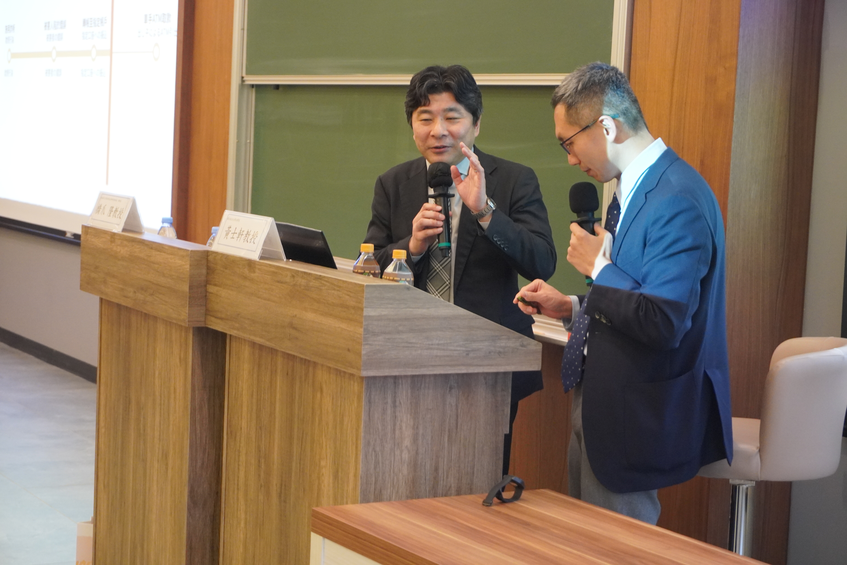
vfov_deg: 18.2
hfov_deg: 27.0
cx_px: 424
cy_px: 282
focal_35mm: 75
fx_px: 1764
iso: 2500
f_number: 5.6
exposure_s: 1/160
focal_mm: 50
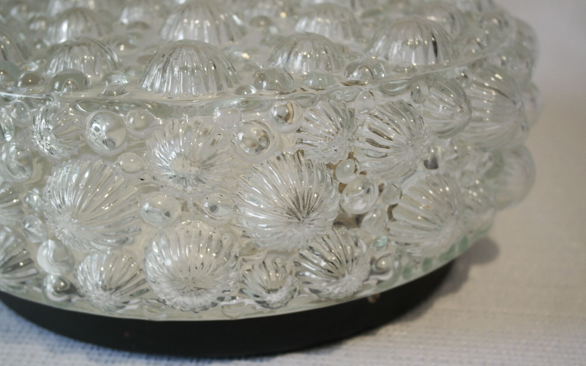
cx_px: 296
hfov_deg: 34.0
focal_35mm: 60
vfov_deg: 21.6
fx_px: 958
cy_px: 187
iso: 800
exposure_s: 1/30
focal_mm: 38
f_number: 6.3
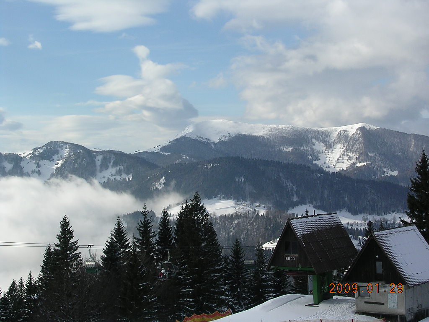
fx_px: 830
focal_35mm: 67
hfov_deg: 29.0
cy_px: 161
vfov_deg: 21.9
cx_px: 214
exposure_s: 1/938
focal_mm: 10.2
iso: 100
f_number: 3.6
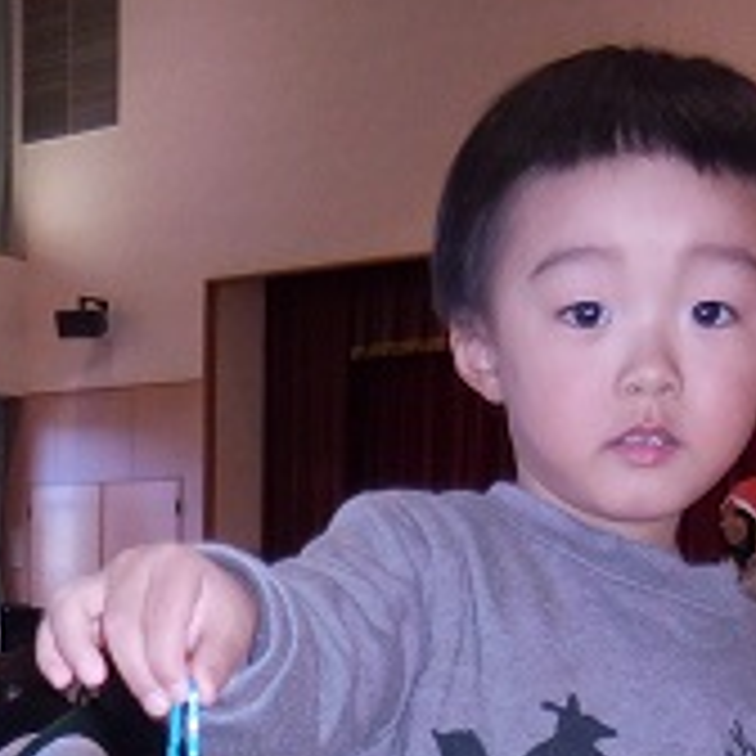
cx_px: 398
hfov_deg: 20.2
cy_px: 1017
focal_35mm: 86
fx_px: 2125
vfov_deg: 18.6
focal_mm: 4.5
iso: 200
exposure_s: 1/25
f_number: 3.3
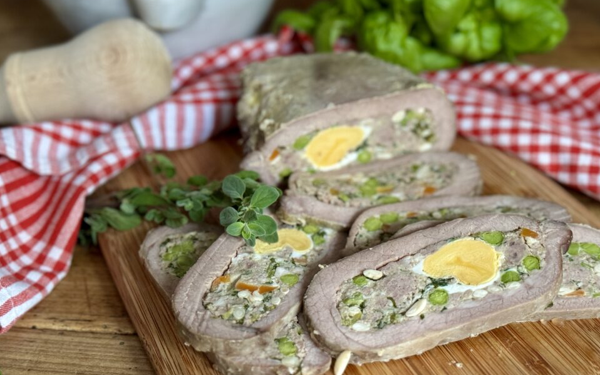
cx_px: 300
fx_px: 834
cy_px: 186
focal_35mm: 51
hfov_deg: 39.6
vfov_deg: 25.3
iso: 500
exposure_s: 1/40
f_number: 1.78
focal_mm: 6.76
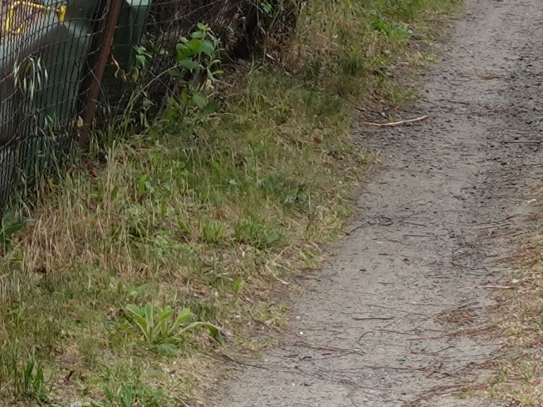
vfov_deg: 4.6
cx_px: -178
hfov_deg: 6.3
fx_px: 4878
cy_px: -735
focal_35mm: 311
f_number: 5.6
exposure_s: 1/160
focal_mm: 18.7
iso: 125
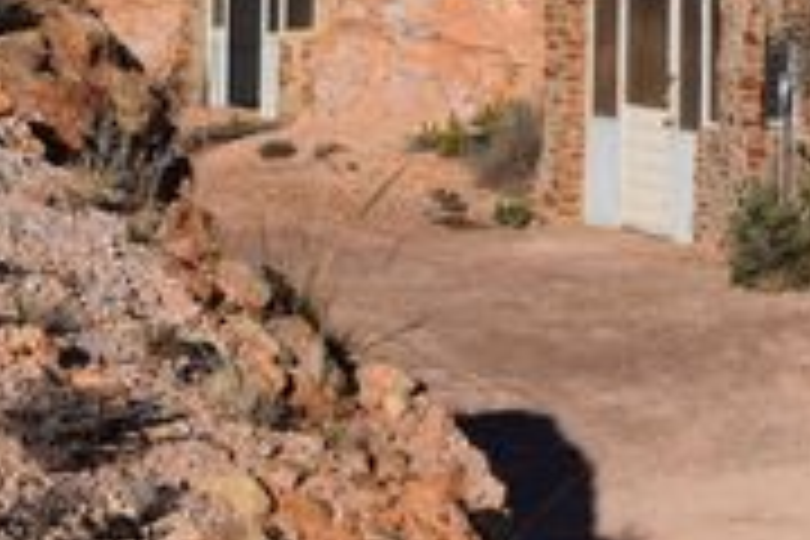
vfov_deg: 10.2
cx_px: 1030
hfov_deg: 14.8
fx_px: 2992
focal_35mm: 133
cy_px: -7
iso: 200
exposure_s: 1/640
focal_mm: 34
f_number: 13
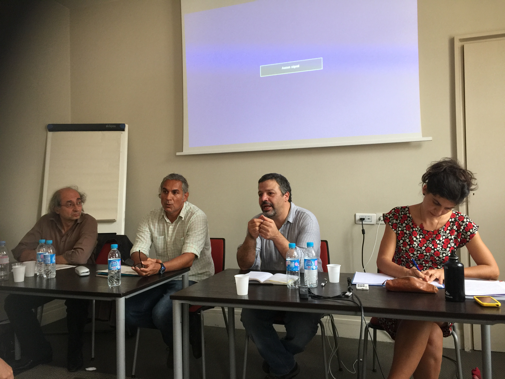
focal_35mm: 29
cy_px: 190
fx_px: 423
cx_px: 252
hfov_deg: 61.7
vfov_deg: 48.2
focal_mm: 4.15
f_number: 2.2
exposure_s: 1/33
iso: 64
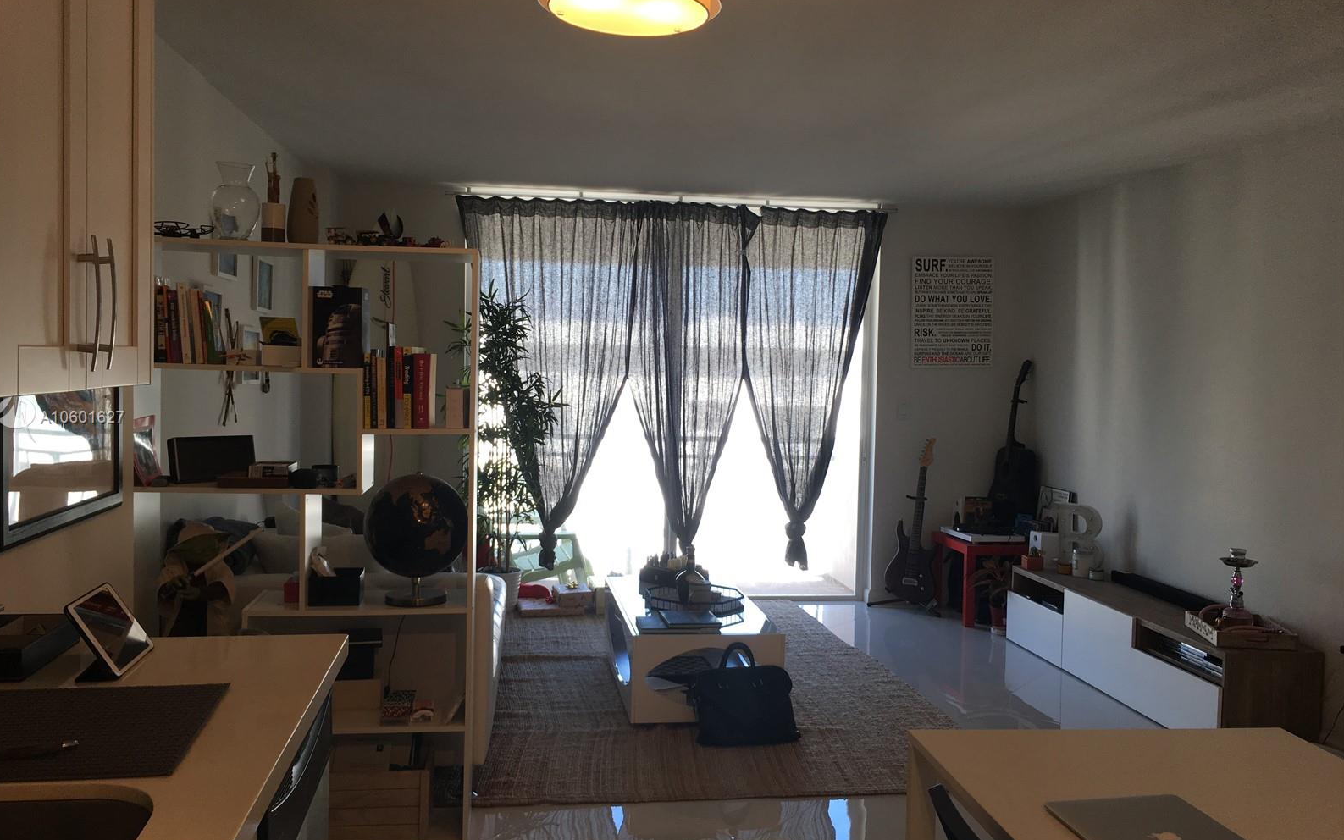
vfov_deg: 40.6
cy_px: 418
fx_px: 1136
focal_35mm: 31
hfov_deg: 61.2
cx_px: 668
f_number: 2.2
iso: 32
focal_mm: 4.15
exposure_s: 1/120
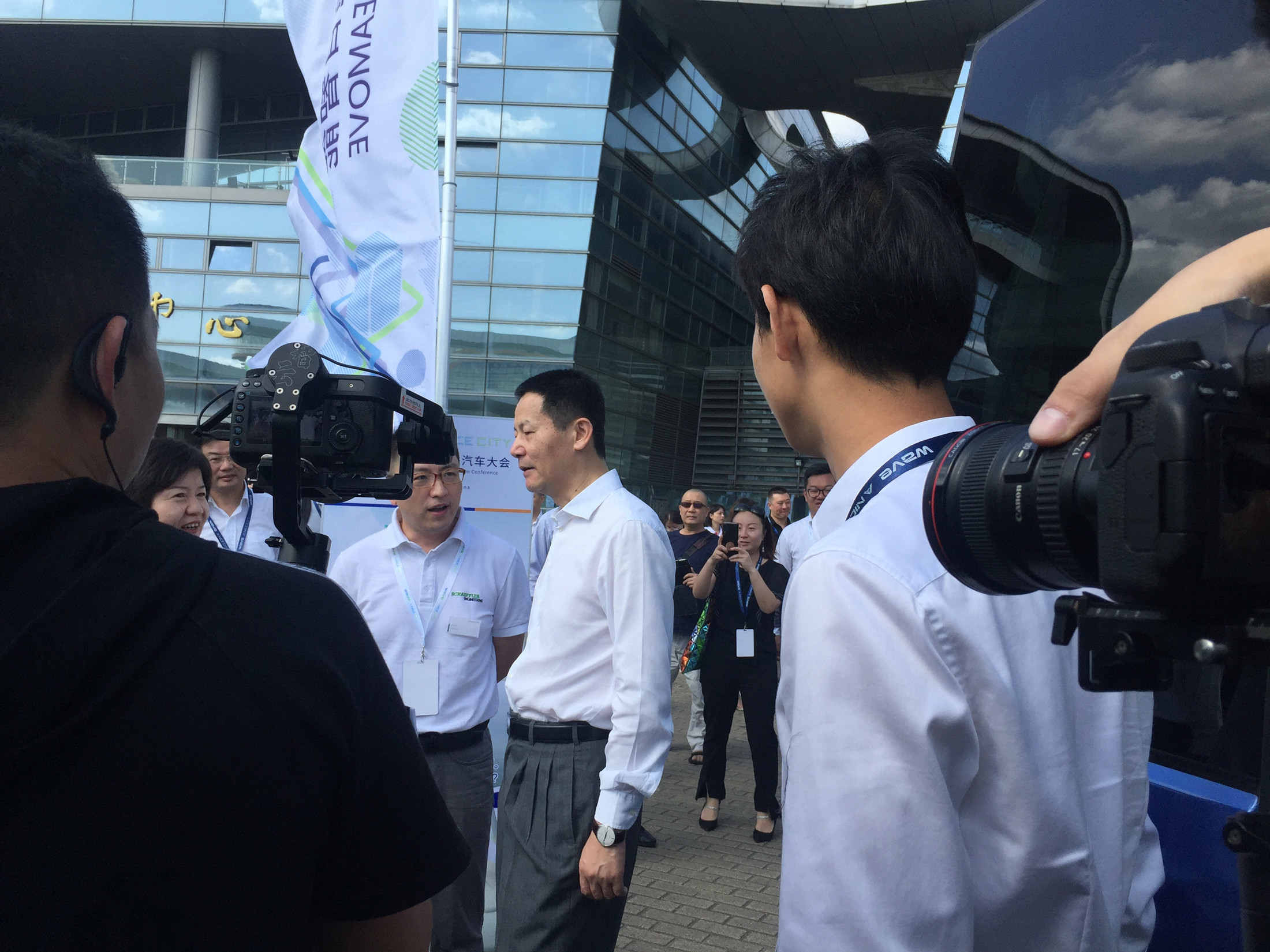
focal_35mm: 29
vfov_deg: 48.2
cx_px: 635
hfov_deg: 61.7
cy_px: 476
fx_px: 1064
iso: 32
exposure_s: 1/1721
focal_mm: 4.15
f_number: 2.2
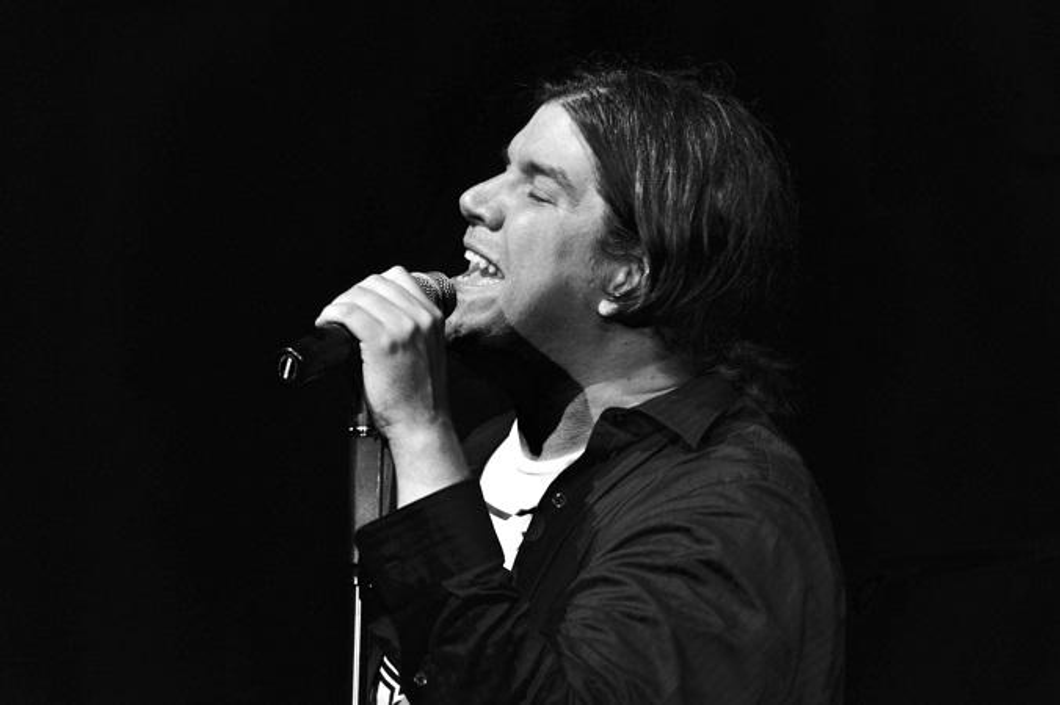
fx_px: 11771
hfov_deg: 5.2
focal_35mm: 400
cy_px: 352
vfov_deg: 3.4
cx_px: 530
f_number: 5.6
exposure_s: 1/200
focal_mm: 400
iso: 1250
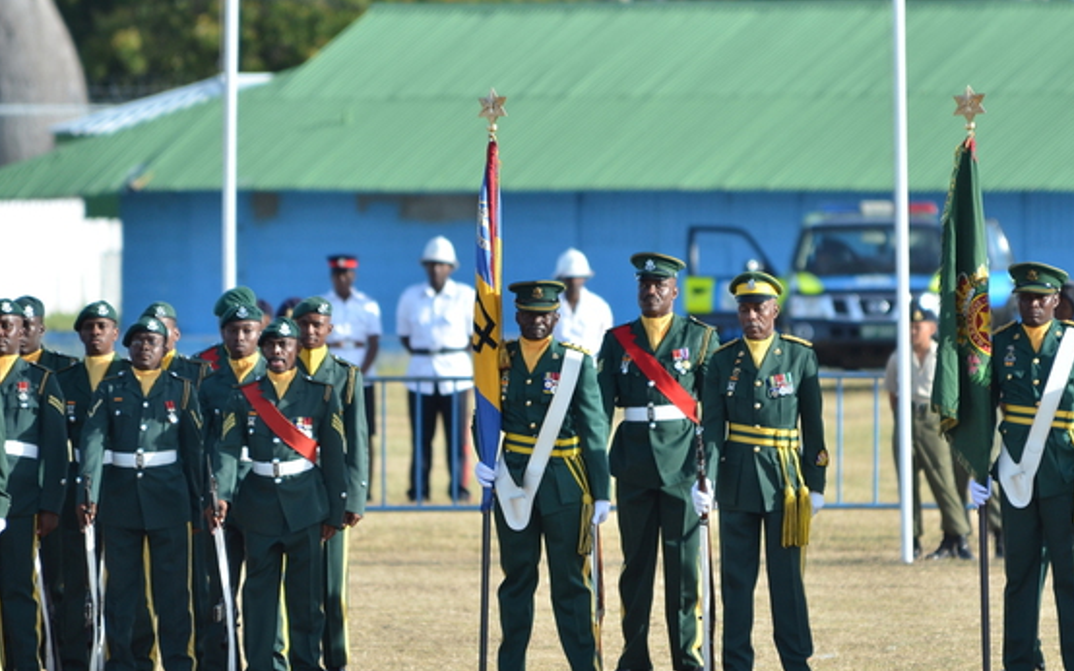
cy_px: 373
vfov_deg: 1.7
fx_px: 22563
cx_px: 618
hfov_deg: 2.7
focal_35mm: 771
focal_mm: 400
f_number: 5.6
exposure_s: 1/640
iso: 250
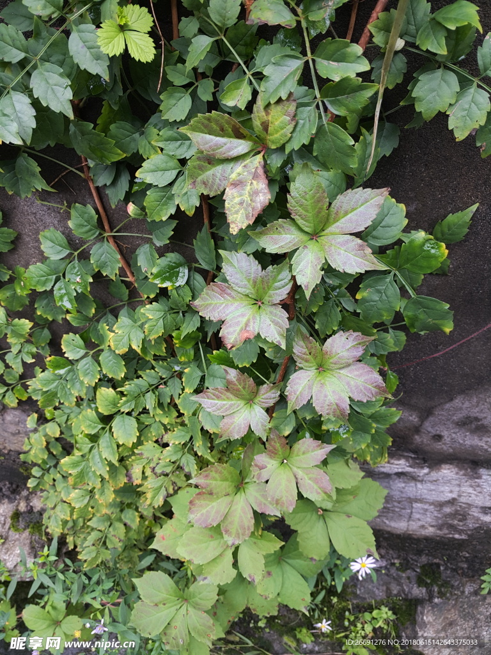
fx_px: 586
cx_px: 246
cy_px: 328
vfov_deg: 58.4
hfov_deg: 45.4
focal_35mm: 31
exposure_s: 1/50
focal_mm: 3.75
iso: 50
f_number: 2
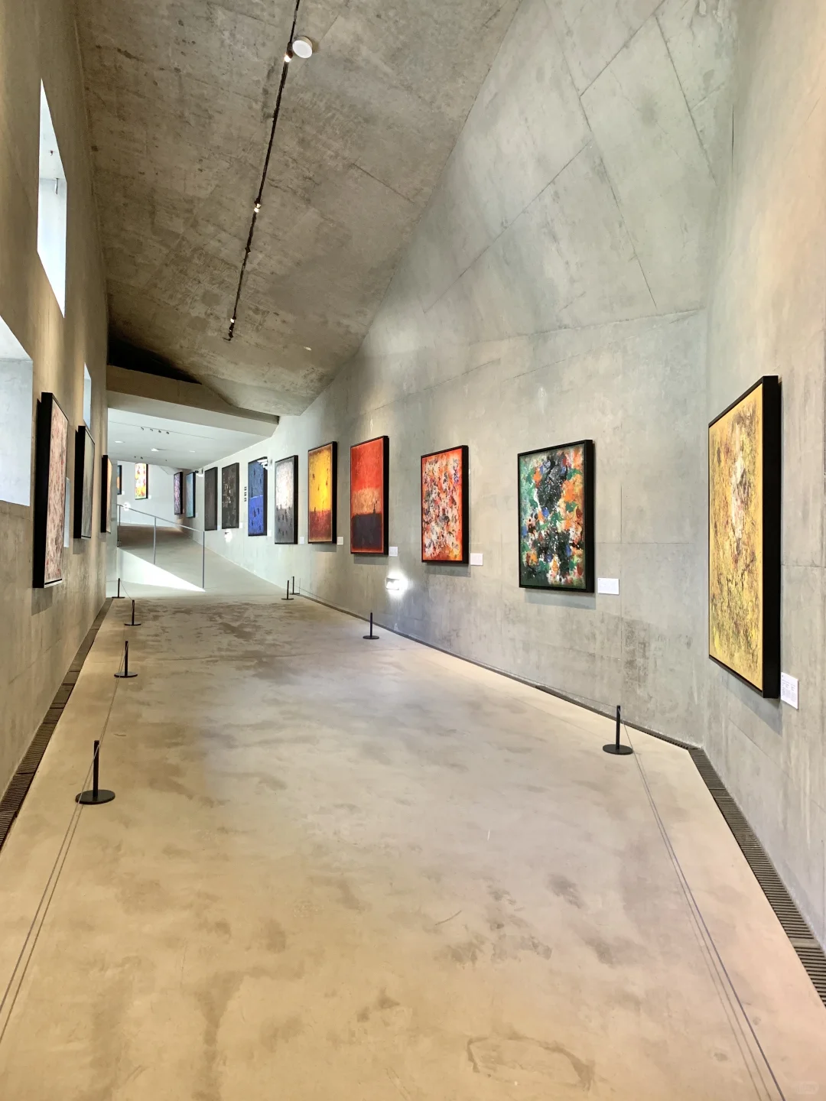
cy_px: 550
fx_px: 827
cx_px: 413
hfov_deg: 53.1
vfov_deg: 67.3
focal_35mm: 26
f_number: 1.8
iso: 250
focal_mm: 4.25
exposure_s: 1/60
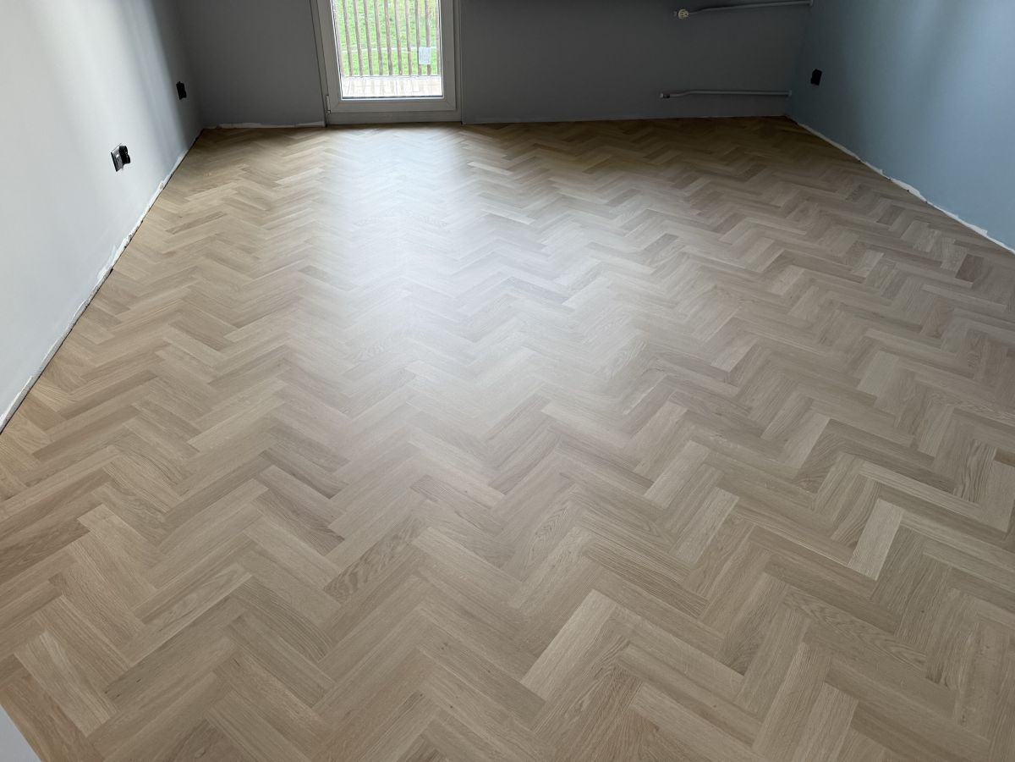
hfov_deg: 71.6
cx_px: 508
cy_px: 381
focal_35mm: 24
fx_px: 704
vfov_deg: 56.8
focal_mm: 6.76
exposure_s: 1/83
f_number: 1.78
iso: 200
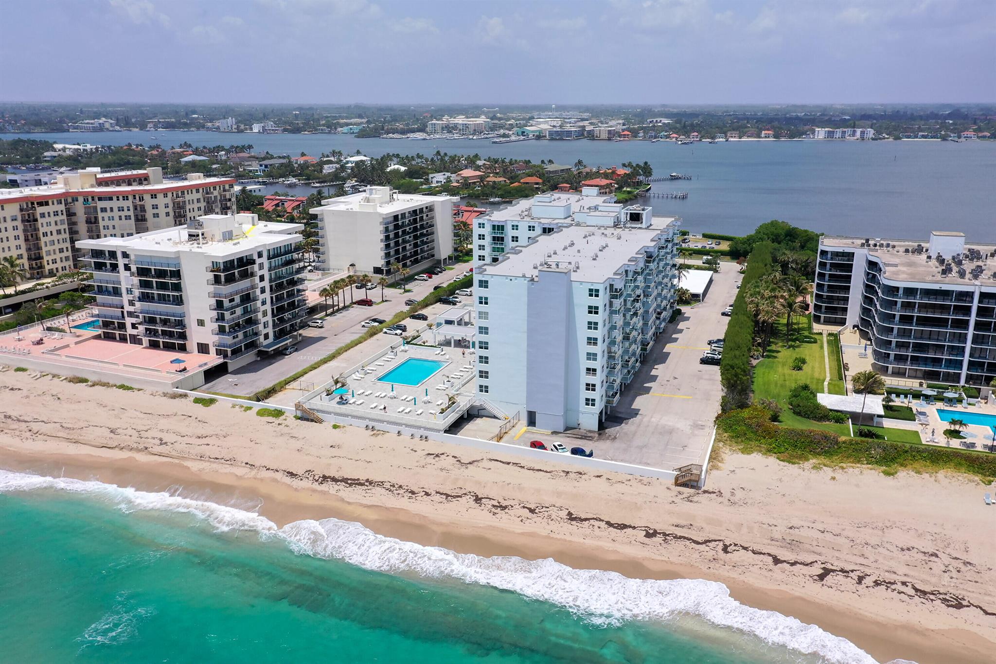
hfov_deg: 65.5
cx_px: 498
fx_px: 775
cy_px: 332
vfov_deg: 46.4
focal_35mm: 28
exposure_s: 1/640
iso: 100
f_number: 6.3
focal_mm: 10.26
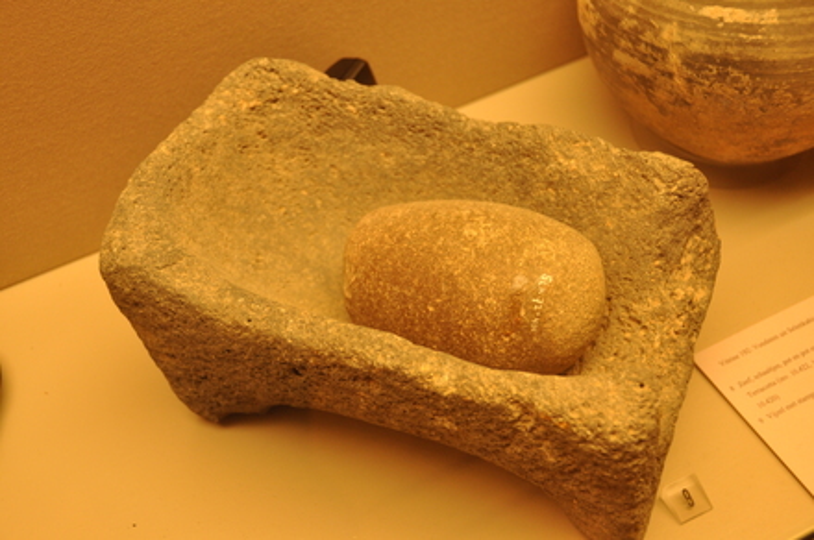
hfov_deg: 37.9
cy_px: 270
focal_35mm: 52
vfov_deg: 25.7
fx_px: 1185
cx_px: 407
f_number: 4.2
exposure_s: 1/30
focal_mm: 35
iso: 640
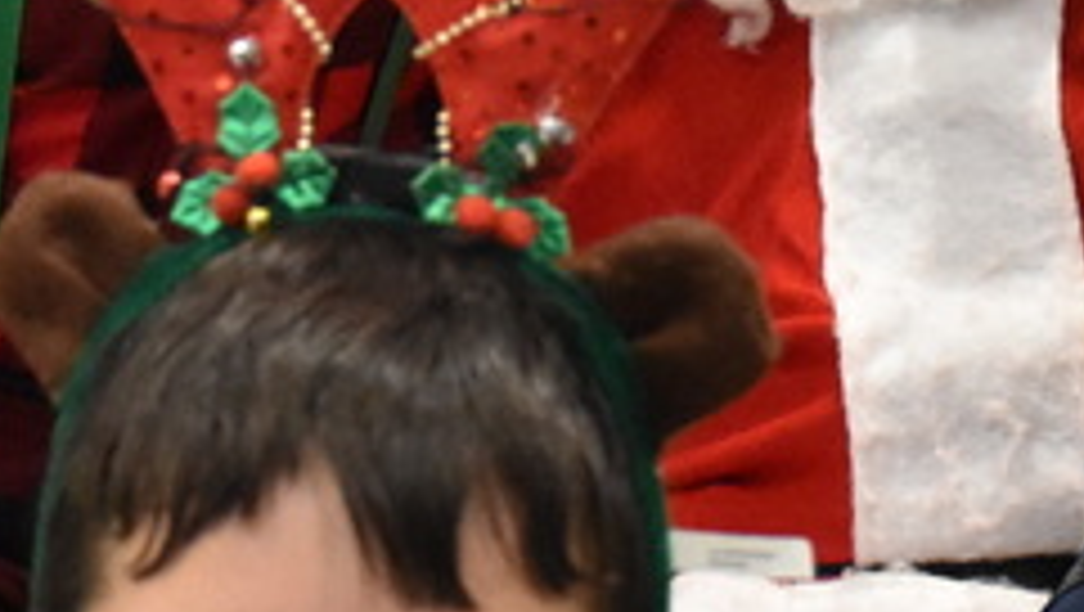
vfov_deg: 6.1
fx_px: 5753
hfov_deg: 10.8
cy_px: -137
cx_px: 576
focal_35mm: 200
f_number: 4.5
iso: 5000
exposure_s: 1/400
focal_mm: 30
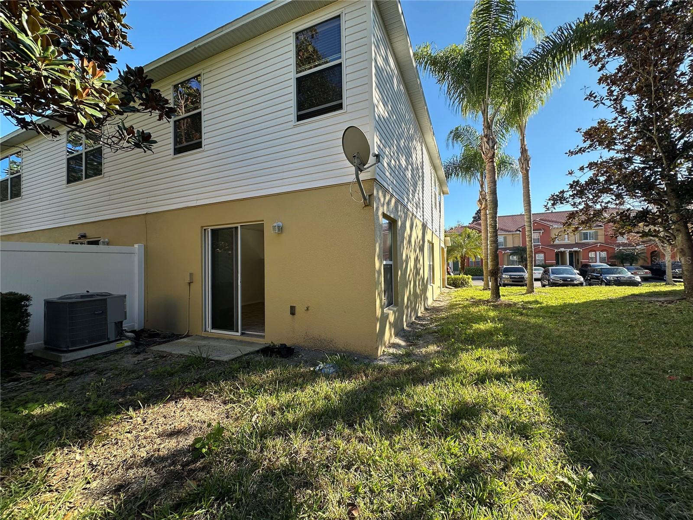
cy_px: 260
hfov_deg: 102.1
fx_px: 280
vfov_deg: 85.7
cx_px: 346
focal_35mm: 14
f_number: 2.2
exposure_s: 1/435
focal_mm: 2.22
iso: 40
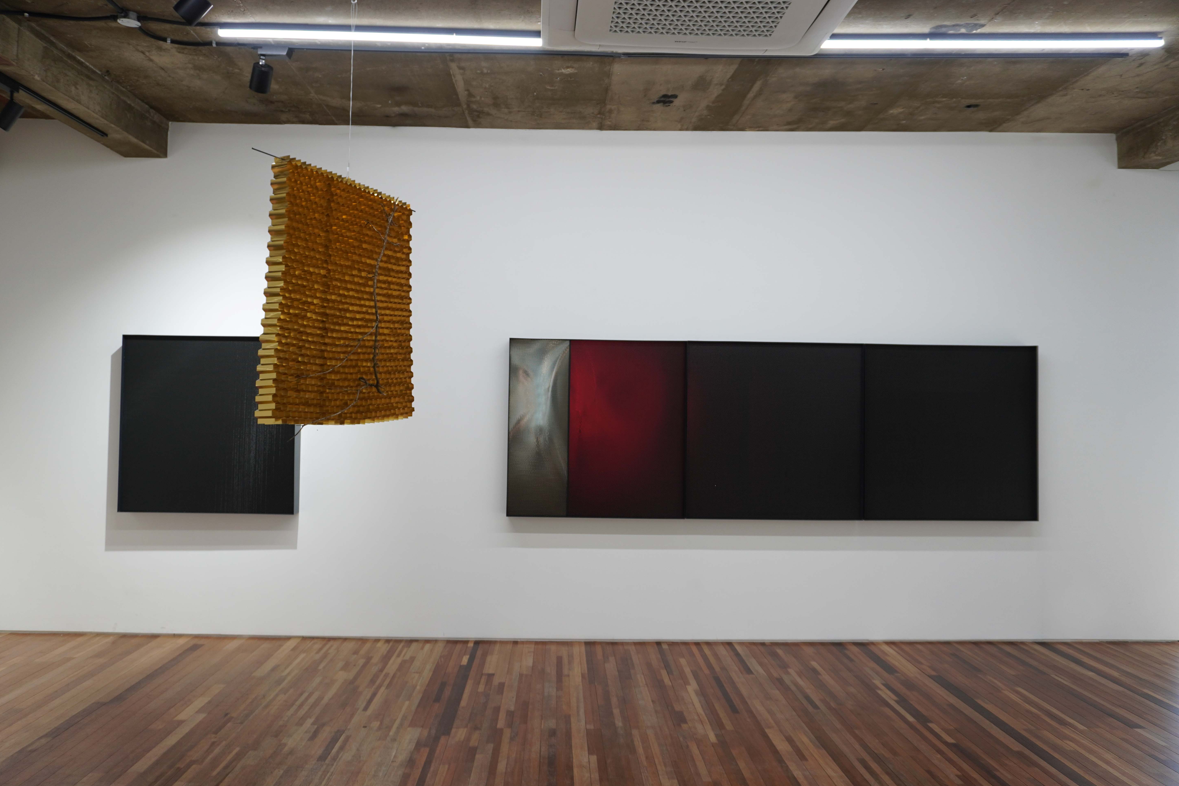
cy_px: 382
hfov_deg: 71.5
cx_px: 606
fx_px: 819
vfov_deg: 51.3
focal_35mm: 25
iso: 125
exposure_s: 1/30
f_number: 3.5
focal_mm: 16
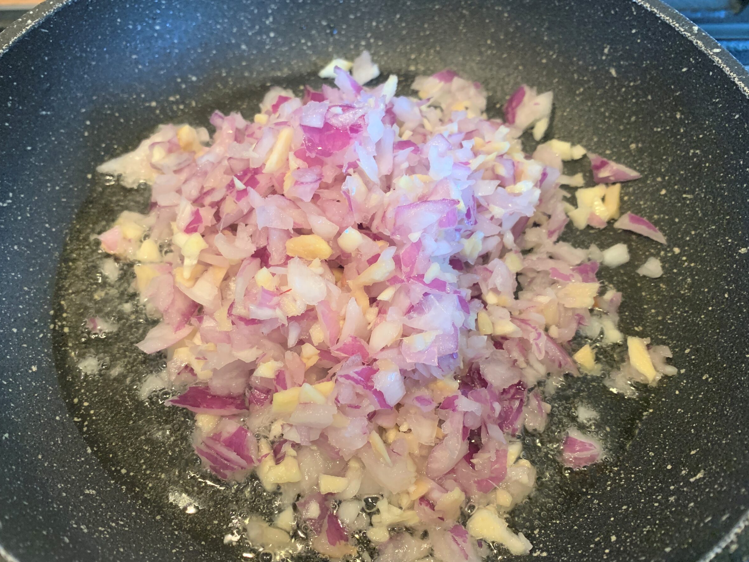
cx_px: 355
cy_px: 282
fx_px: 606
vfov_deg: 49.7
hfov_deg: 63.4
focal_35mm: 28
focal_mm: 4.25
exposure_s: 1/50
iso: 250
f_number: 1.8
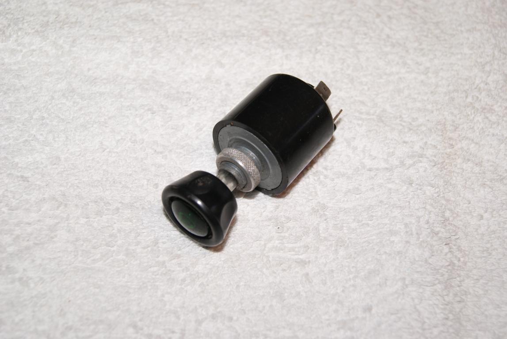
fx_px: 740
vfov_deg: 25.8
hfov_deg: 37.8
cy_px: 170
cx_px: 254
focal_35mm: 52
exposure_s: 1/80
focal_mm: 35
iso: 400
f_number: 5.6
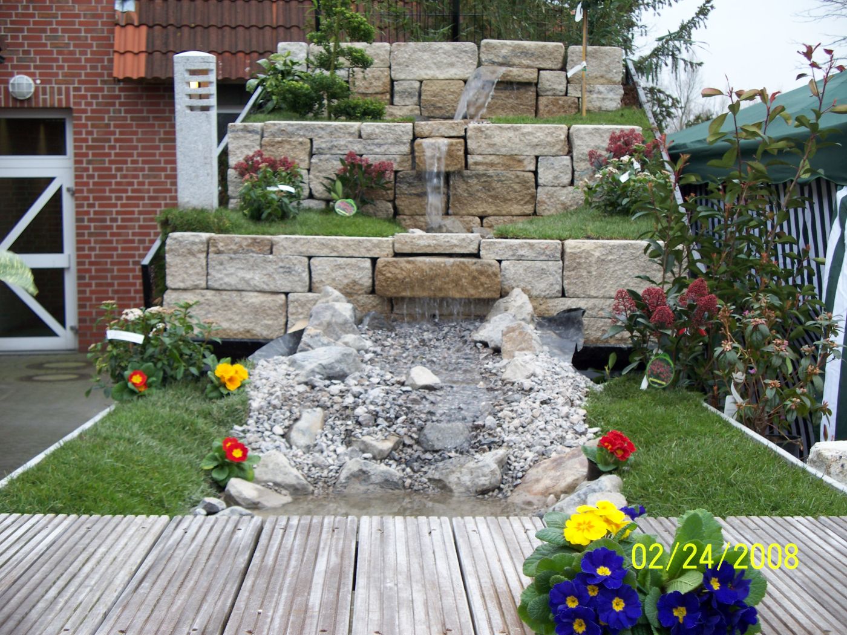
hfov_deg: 31.7
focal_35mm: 61
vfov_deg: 24.0
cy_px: 318
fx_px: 1493
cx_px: 424
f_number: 3.1
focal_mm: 12.89
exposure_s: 1/100
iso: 64
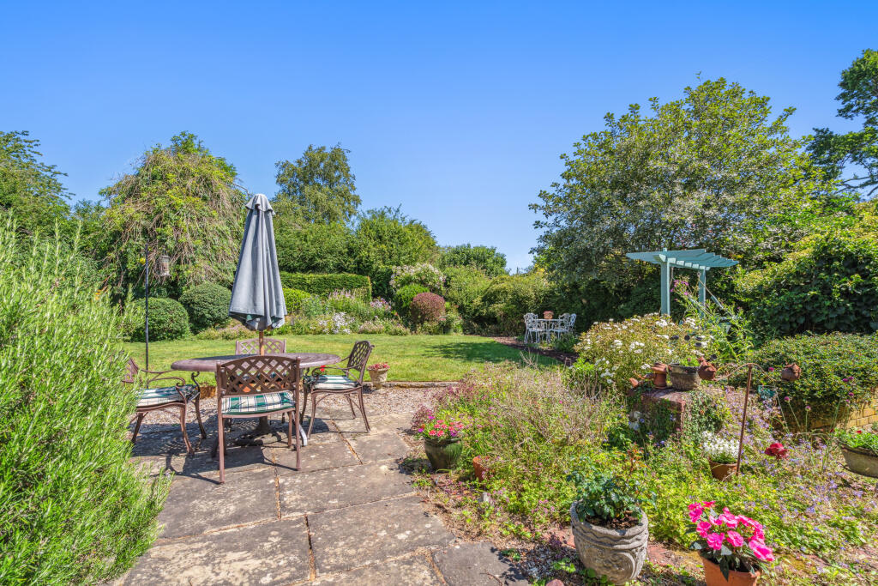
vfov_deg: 73.8
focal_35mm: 16
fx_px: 390
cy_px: 293
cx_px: 439
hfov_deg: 96.7
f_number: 13
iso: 320
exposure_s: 1/160
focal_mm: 16
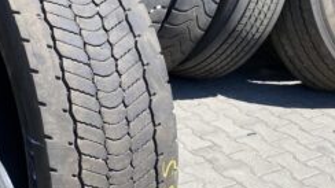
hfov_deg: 40.4
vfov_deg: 23.8
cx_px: 92
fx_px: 444
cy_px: 132
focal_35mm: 50
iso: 32
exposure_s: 1/1429
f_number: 1.8
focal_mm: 4.25
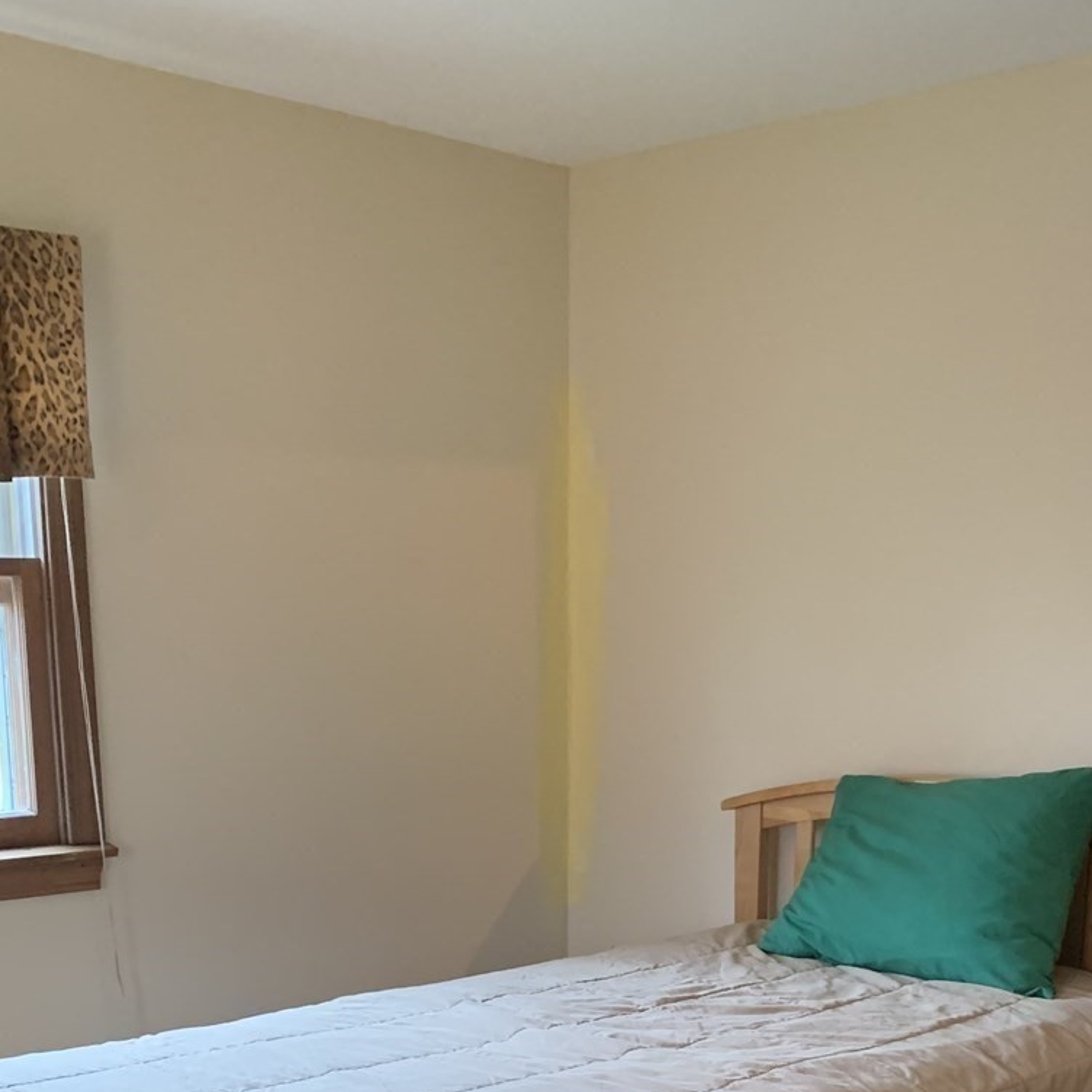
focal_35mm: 47
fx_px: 1677
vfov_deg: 33.8
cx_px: 651
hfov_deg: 35.9
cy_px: 1018
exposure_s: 1/40
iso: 400
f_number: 1.8
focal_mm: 4.25
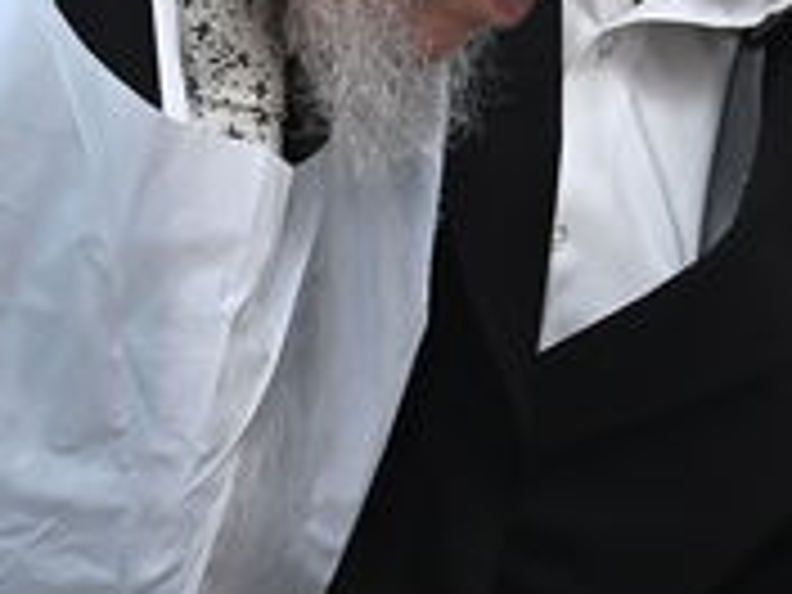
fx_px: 5079
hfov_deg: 8.2
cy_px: 234
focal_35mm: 222
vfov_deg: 6.7
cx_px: 1890
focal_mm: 29
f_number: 8
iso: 1000
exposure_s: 1/200
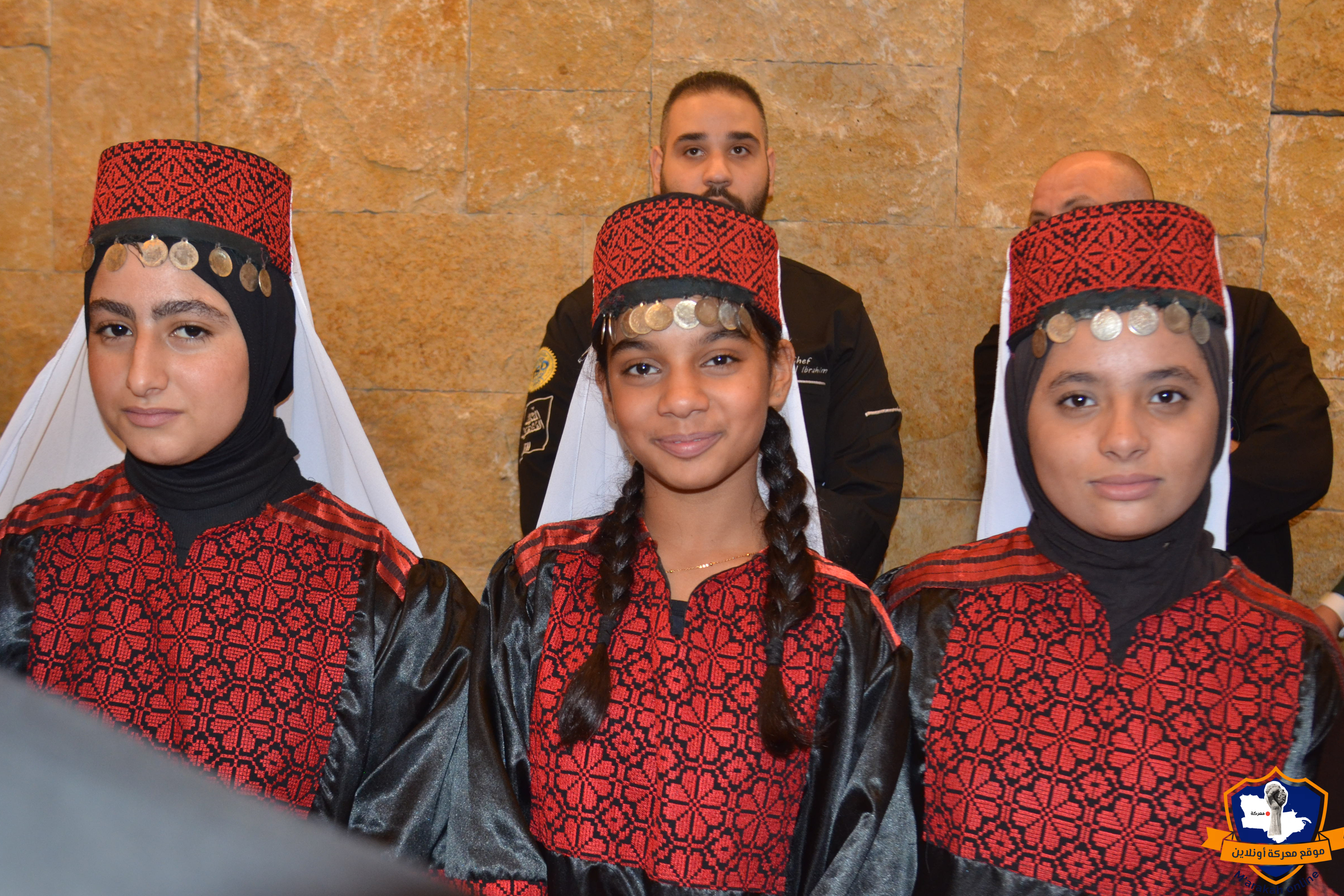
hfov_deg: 51.9
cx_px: 663
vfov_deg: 35.9
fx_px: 1381
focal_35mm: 37
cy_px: 446
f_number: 4
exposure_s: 1/60
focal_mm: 24
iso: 800
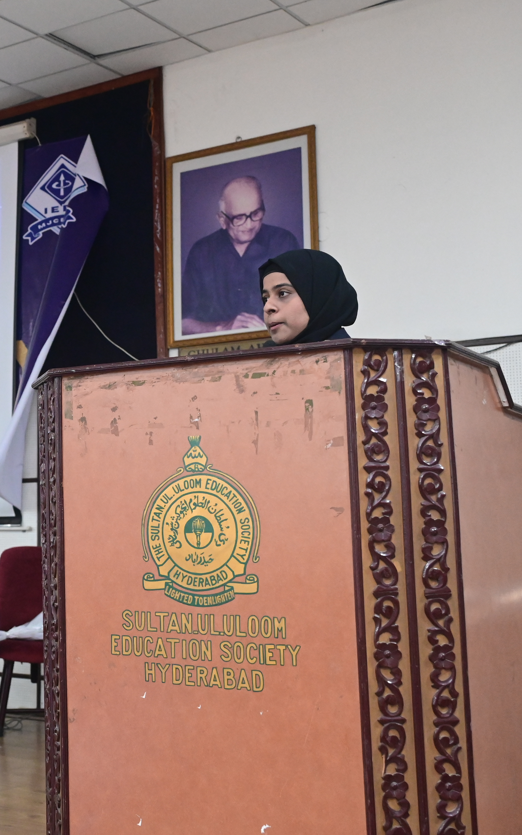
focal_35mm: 53
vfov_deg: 38.2
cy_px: 388
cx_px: -67
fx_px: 1206
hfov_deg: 22.8
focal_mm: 31
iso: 6400
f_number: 4
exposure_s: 1/125
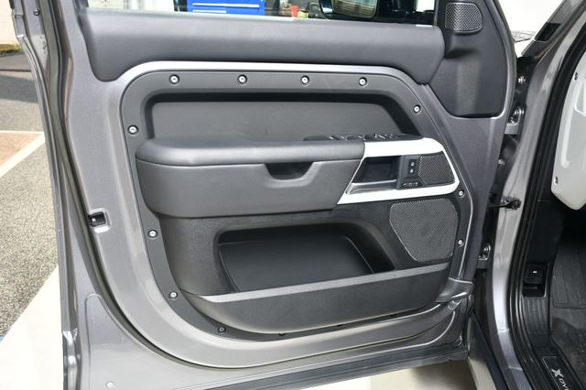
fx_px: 586
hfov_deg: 53.2
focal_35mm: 36
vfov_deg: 36.8
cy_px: 195
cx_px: 293
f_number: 6.3
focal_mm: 24
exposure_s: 1/160
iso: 100
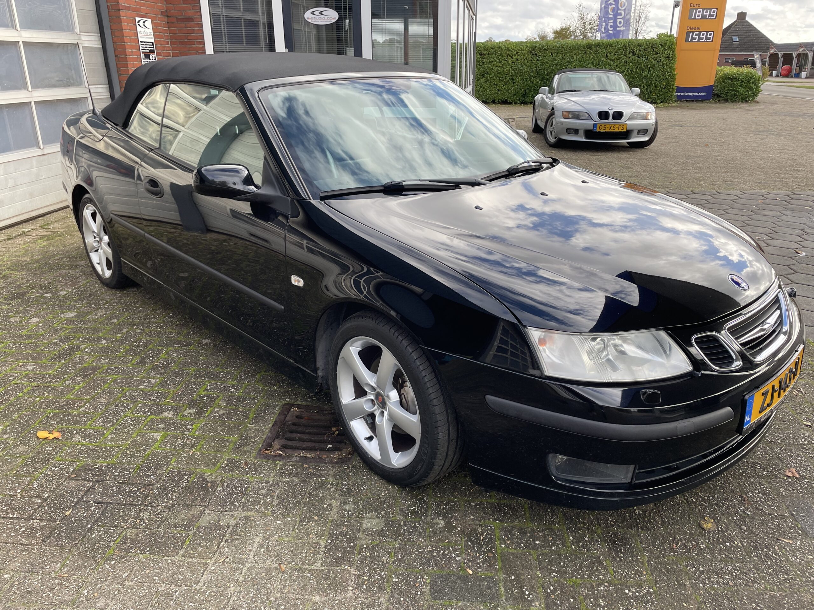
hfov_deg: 67.3
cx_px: 407
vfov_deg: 53.1
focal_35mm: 26
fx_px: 611
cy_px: 305
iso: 32
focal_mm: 4.2
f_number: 1.6
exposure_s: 1/438
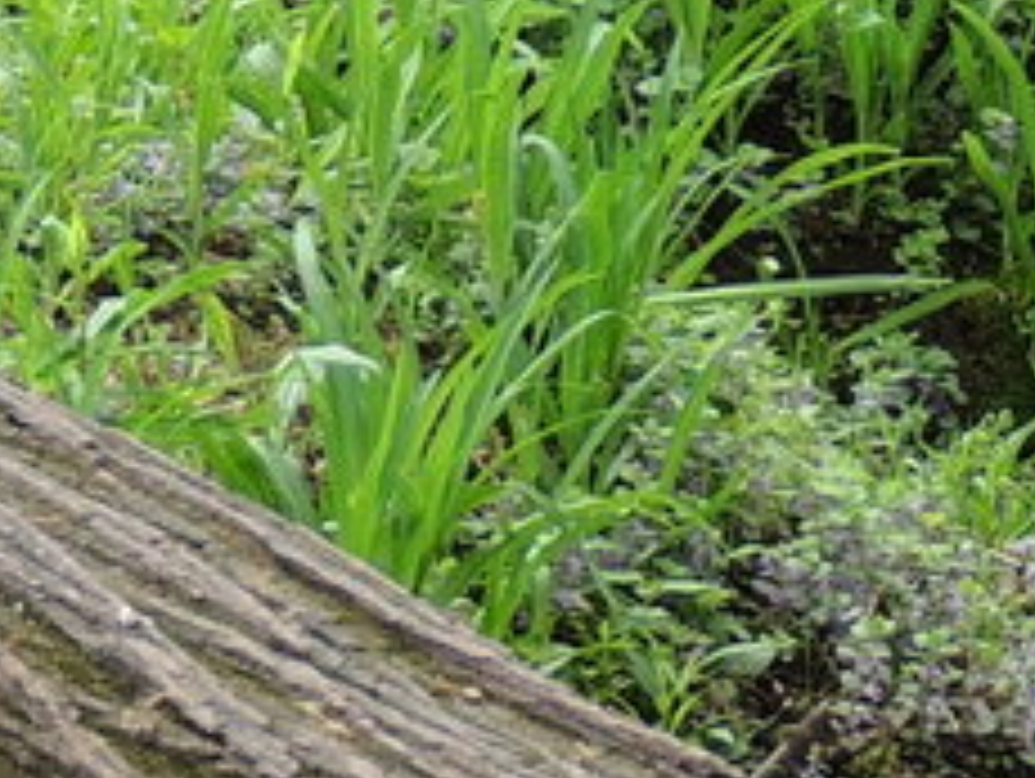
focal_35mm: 584
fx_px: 17480
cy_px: -1142
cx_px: 742
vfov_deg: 2.5
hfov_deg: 3.4
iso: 100
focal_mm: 18.7
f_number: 4.2
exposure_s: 1/160
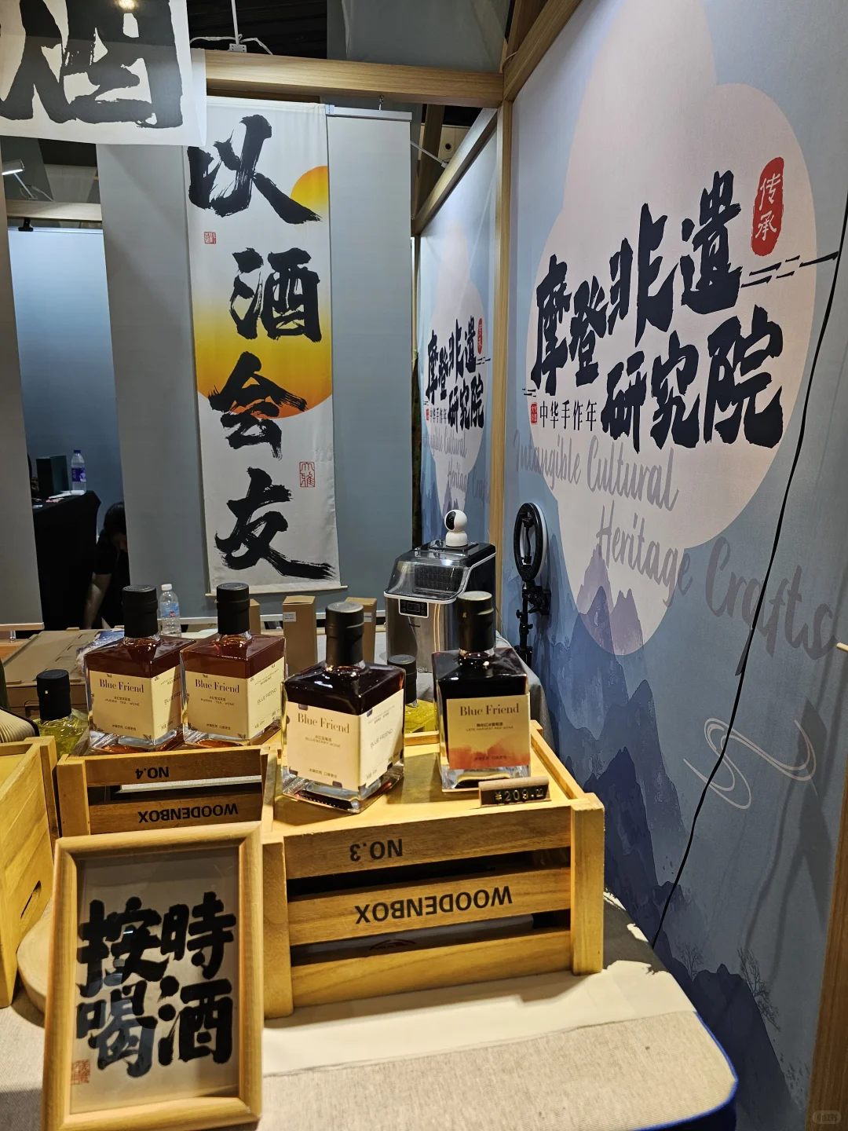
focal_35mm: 23
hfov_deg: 58.9
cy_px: 566
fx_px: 751
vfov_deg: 73.9
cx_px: 424
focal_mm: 6.3
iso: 50
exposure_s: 1/100
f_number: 1.7
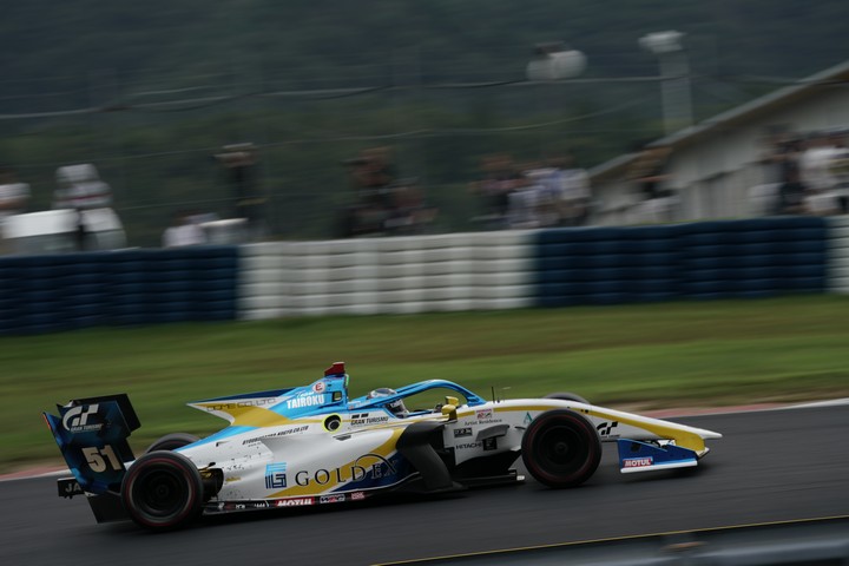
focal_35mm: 200
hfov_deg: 10.3
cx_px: 424
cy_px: 283
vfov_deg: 6.9
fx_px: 4716
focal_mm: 200
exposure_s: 1/125
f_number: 10
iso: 200
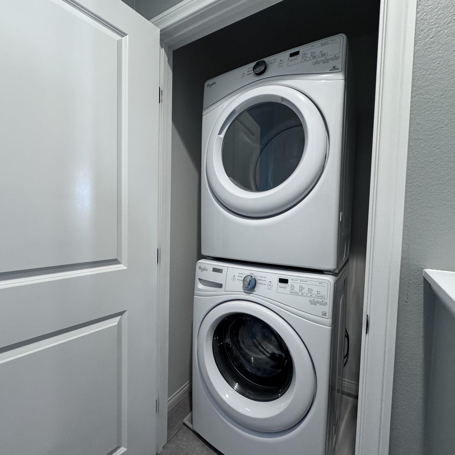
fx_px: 253
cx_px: 210
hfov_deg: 83.8
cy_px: 233
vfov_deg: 84.0
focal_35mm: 17
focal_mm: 2.22
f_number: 2.2
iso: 320
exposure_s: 1/60
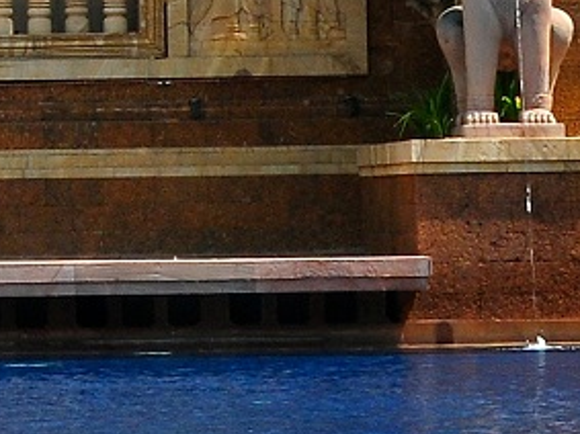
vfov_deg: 4.7
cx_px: -230
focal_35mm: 313
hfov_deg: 6.3
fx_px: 5242
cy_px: -337
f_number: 13
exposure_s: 1/60
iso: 200
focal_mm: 32
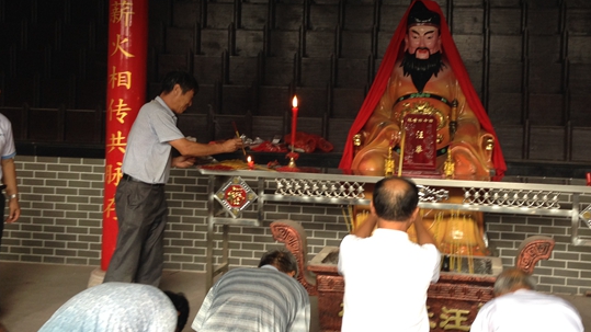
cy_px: 132
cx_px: 361
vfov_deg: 23.9
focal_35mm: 50
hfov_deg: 41.1
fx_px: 783
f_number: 2.4
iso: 50
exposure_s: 1/24
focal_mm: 4.12
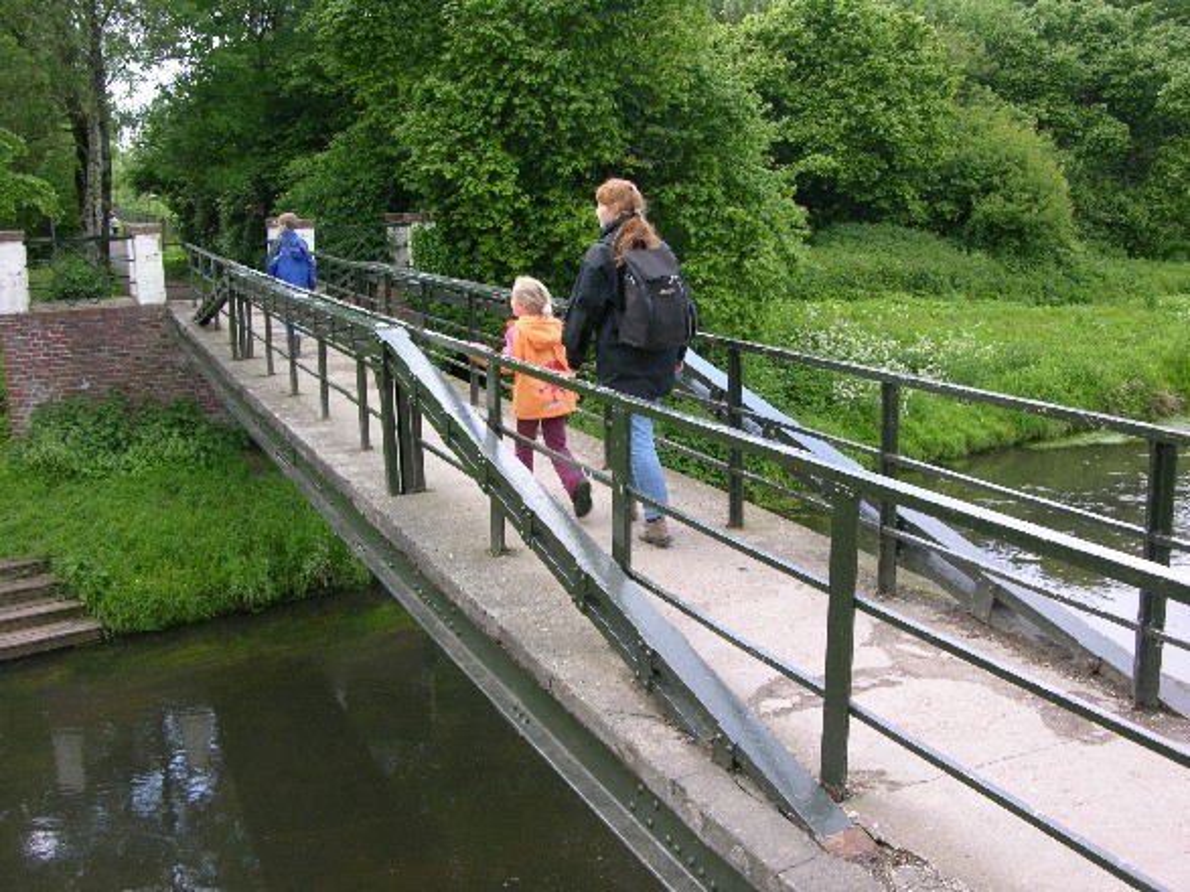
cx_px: 595
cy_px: 446
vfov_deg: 40.7
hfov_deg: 52.6
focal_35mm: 35
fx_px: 1203
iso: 50
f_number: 4
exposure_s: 1/70.8
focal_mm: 8.9
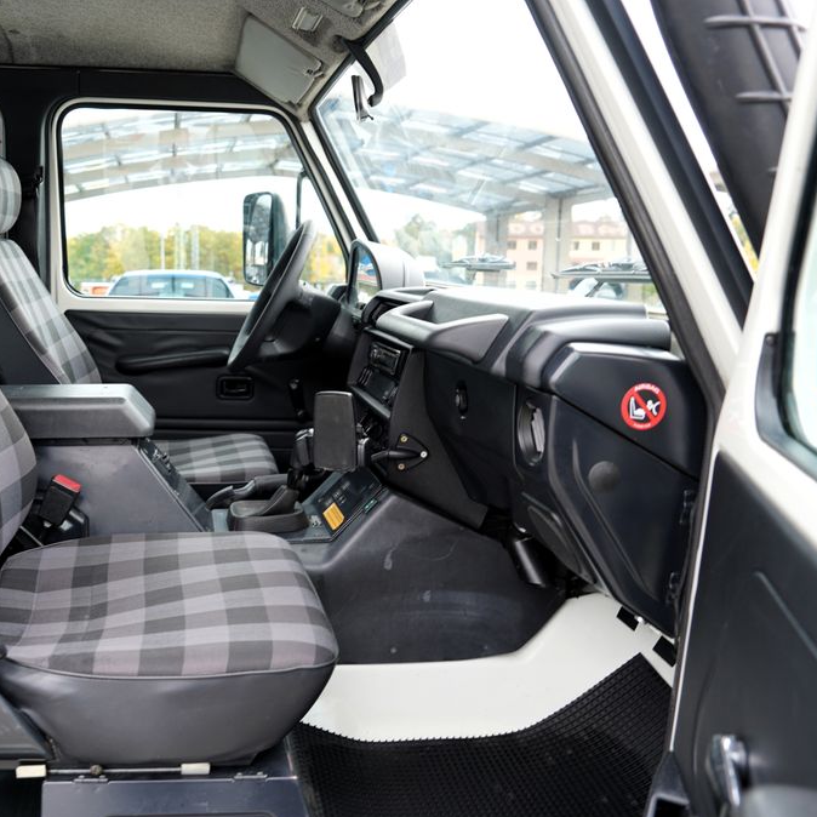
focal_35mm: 31
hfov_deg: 51.4
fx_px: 828
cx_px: 264
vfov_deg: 52.5
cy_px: 413
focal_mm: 24
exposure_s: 1/60
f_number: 4
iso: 160
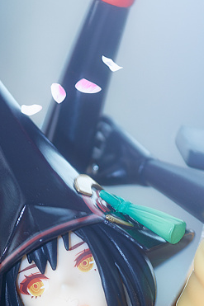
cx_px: 92
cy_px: 388
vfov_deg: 3.4
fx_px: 5096
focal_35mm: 599
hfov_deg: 2.3
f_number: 8
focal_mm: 185
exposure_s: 1/80
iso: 200
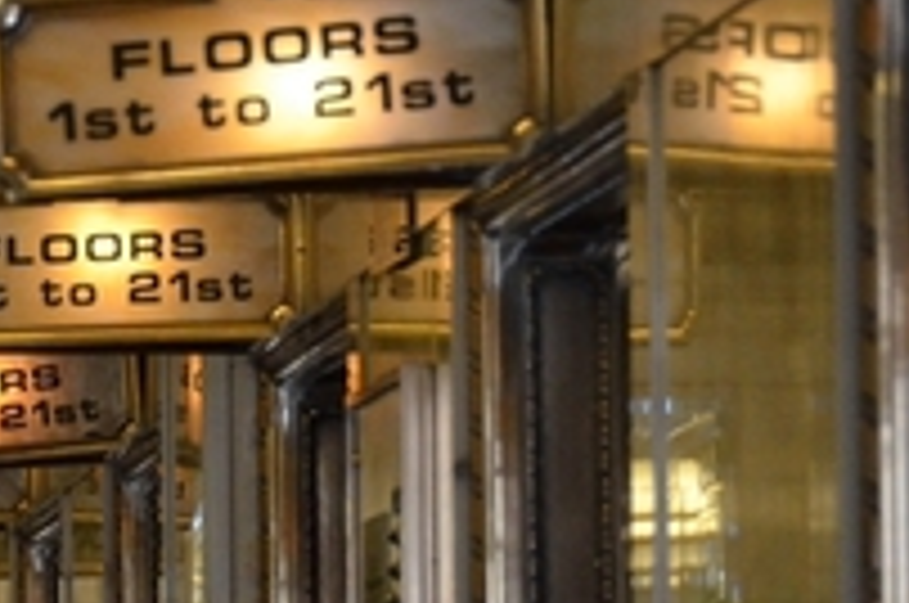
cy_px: 484
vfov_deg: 3.5
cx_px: 122
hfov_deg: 5.3
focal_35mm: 390
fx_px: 9825
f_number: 5
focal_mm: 75
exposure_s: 1/60
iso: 2200
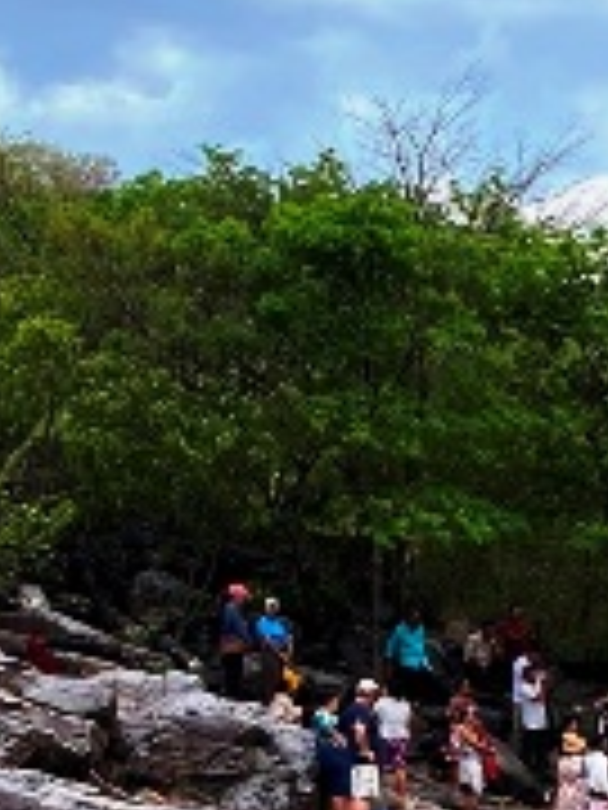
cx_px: 667
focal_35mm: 111
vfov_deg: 16.9
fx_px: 2599
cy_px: 976
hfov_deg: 13.1
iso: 32
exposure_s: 1/546
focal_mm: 4.25
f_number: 1.8
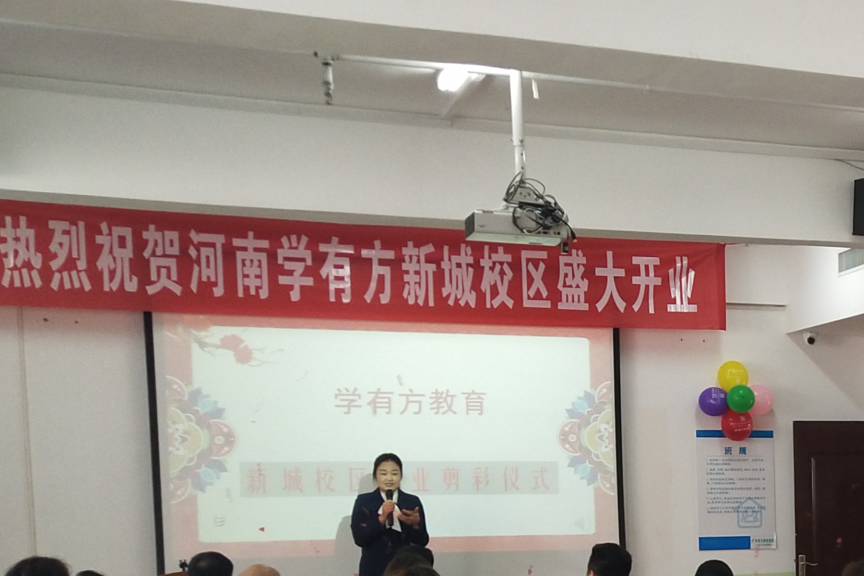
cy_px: 596
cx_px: 983
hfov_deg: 24.6
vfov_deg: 17.5
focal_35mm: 76
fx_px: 1824
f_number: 1.8
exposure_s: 1/100
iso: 220
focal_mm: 3.95
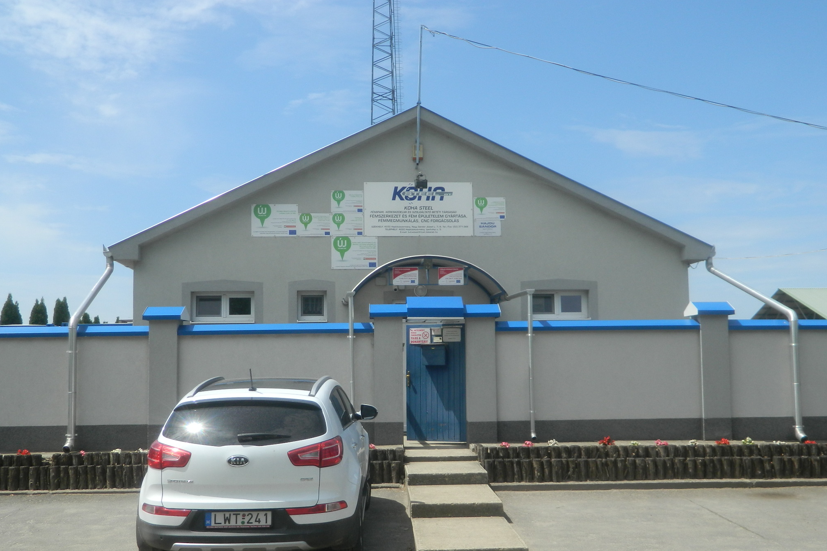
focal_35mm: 37
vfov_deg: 35.9
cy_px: 313
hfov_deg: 51.9
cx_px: 410
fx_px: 850
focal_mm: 6.2
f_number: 9.4
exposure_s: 1/125
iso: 80
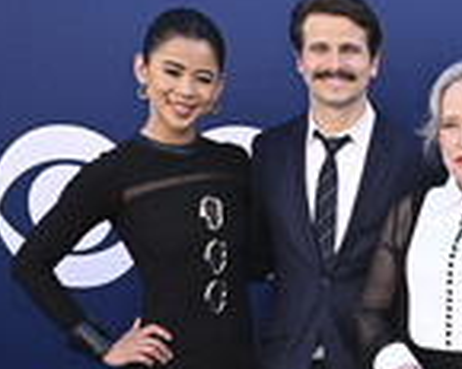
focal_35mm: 70
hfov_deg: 25.4
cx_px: 495
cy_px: 414
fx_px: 957
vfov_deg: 20.7
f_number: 5.6
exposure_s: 1/200
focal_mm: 24
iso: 320
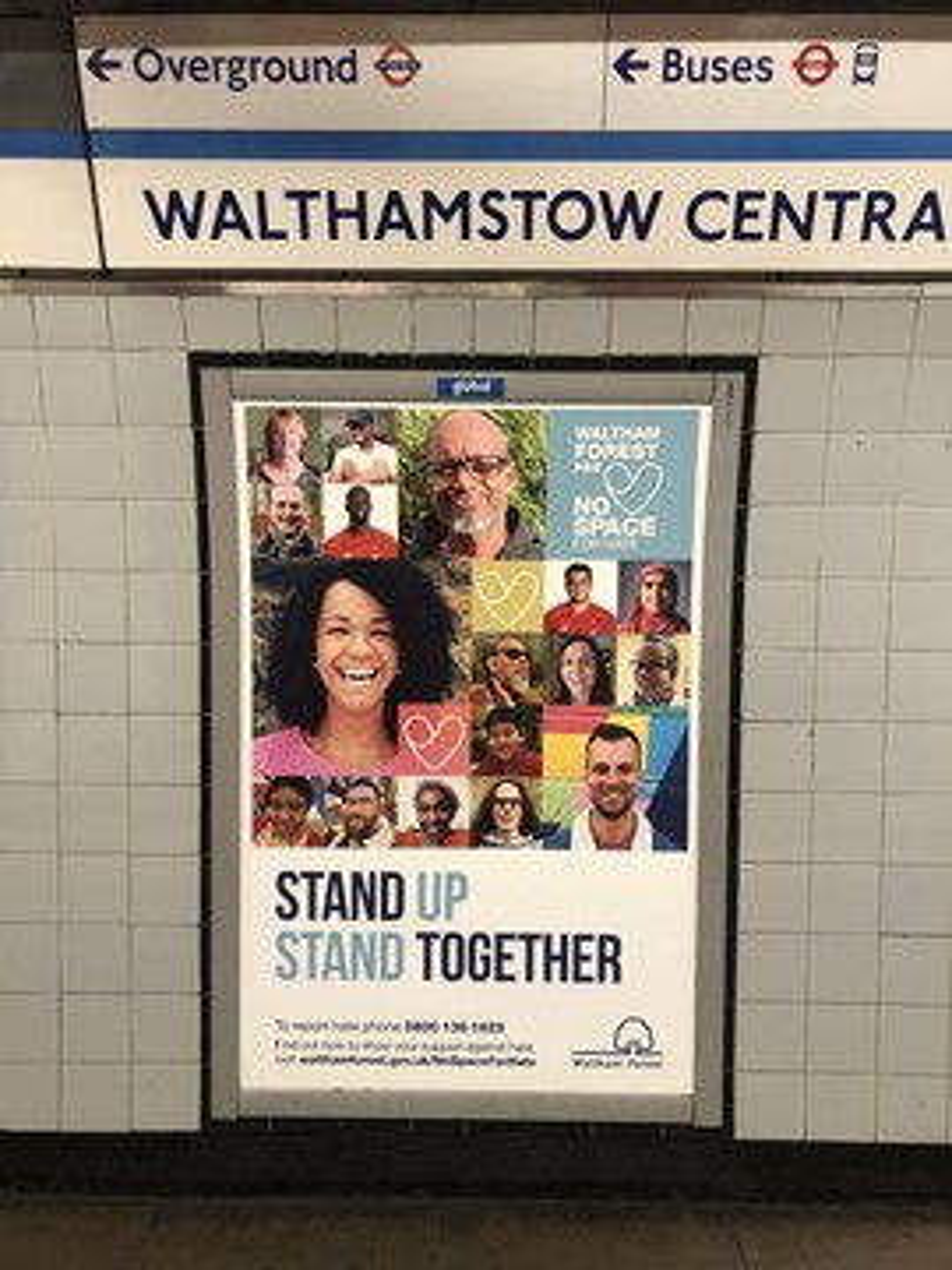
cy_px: 635
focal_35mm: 28
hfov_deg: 49.7
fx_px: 1027
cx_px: 476
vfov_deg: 63.4
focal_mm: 3.99
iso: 80
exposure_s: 1/17
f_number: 1.8
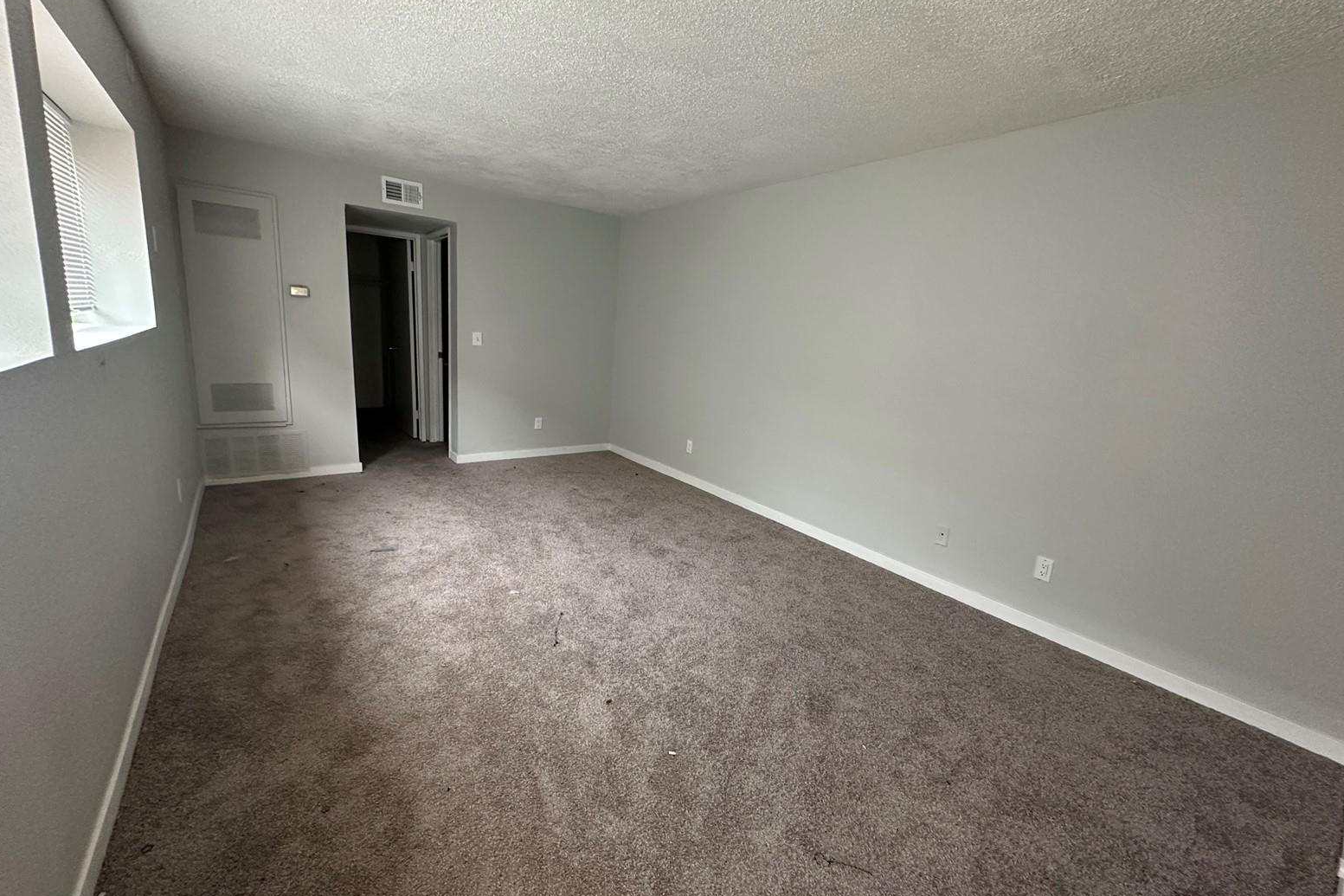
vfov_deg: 77.3
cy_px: 442
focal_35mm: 15
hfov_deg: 100.4
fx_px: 560
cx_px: 672
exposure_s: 1/60
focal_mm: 2.22
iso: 400
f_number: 2.2
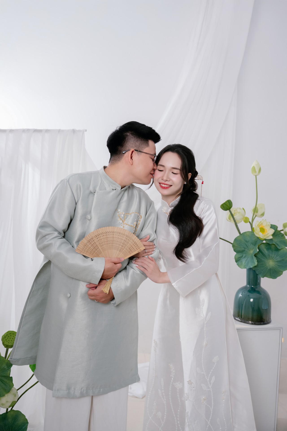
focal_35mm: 30
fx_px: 359
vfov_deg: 61.9
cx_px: 144
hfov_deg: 43.6
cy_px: 216
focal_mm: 30
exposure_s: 1/125
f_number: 2.8
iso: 320
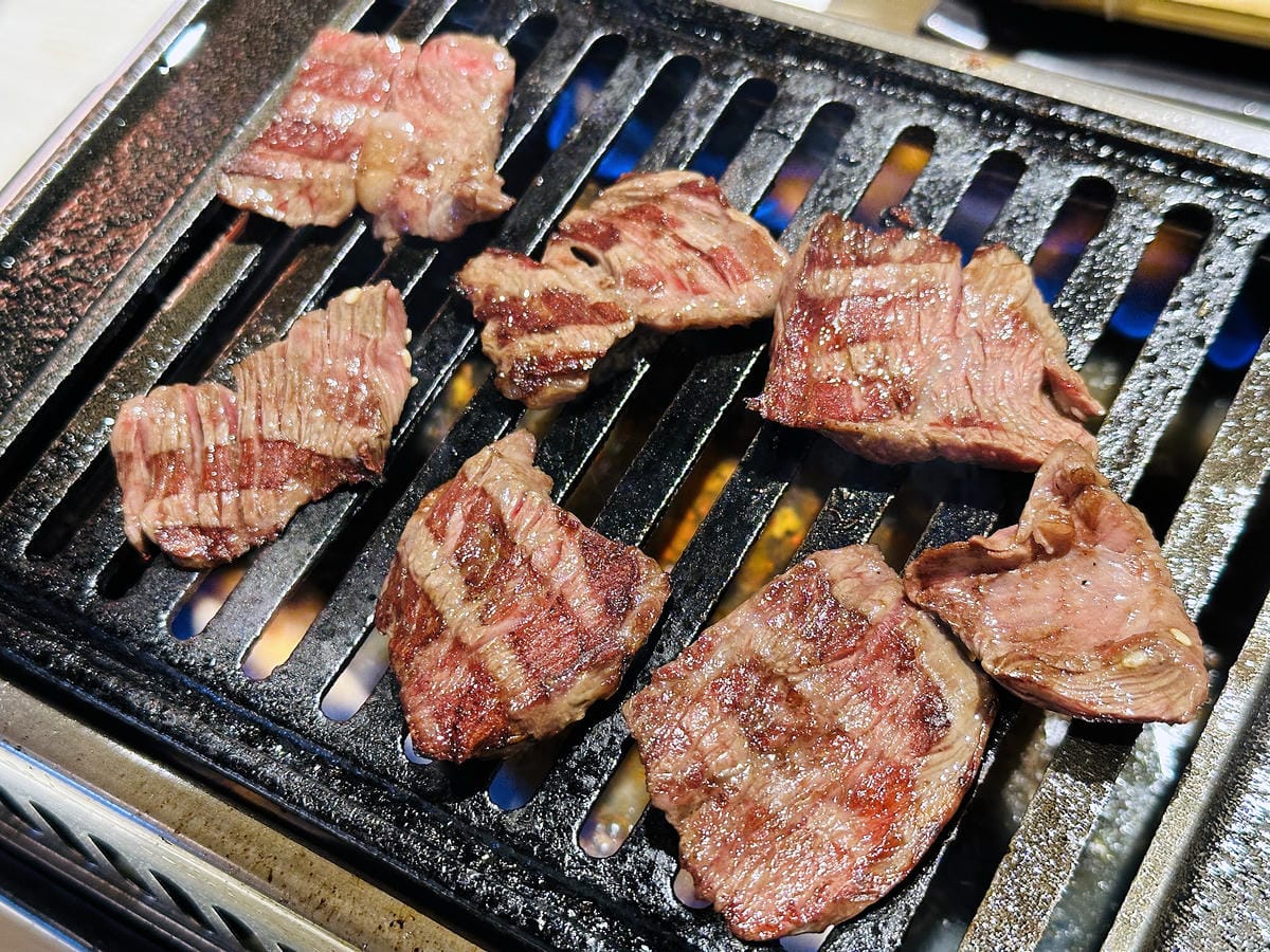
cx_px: 635
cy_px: 476
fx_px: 1761
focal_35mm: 48
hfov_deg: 39.7
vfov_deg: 30.3
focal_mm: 6.86
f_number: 1.78
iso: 200
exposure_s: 1/40
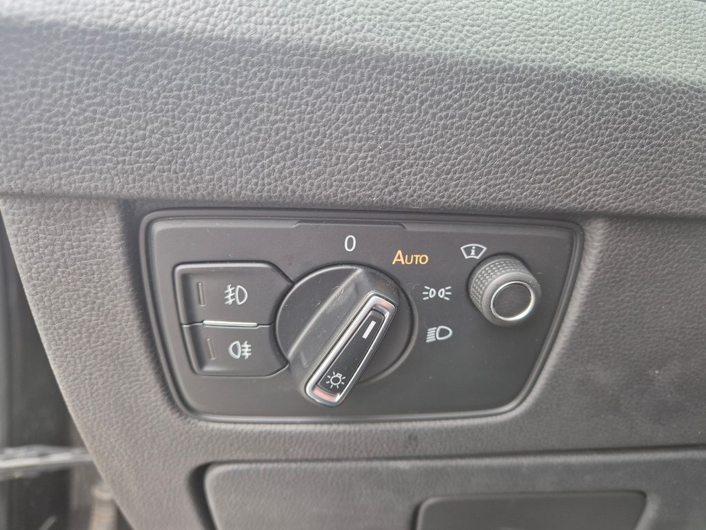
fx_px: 469
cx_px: 353
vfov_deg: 58.9
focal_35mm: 23
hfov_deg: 73.9
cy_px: 265
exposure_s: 1/100
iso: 250
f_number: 1.8
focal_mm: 5.4
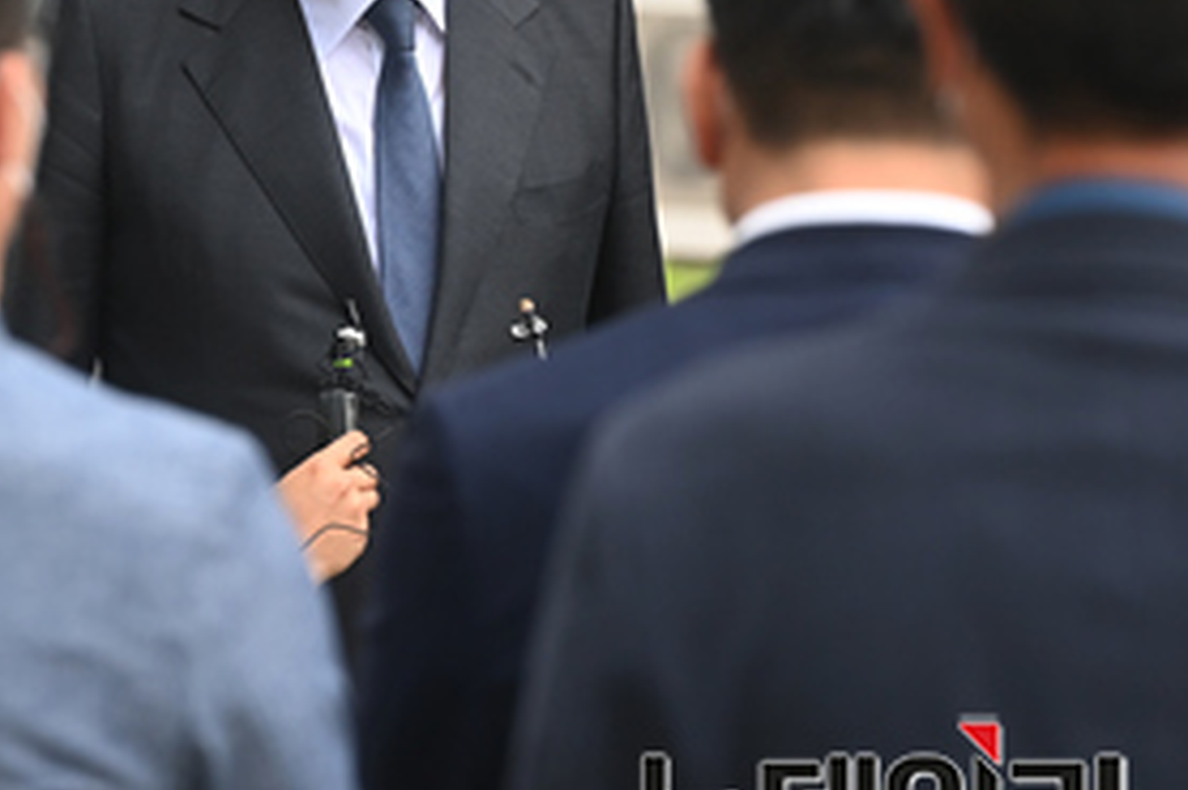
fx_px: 15203
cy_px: 62
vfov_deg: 3.0
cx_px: 867
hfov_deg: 4.5
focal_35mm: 461
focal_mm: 200
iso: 1000
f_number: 8
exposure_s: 1/500
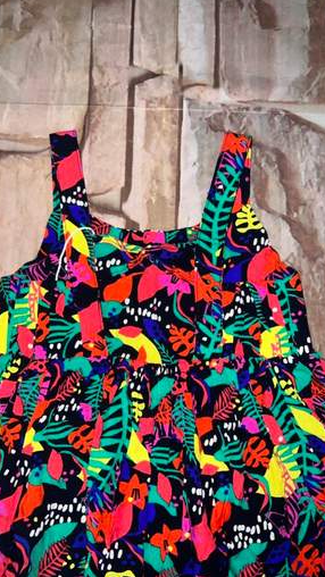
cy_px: 284
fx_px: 444
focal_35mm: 29
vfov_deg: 66.1
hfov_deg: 40.2
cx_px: 159
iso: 40
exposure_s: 1/47
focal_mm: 5.7
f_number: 1.5
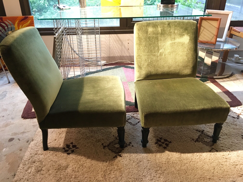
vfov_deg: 48.2
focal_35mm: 29
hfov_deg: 61.7
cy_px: 91
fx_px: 204
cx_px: 122
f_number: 2.2
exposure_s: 1/33
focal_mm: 4.15
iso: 200
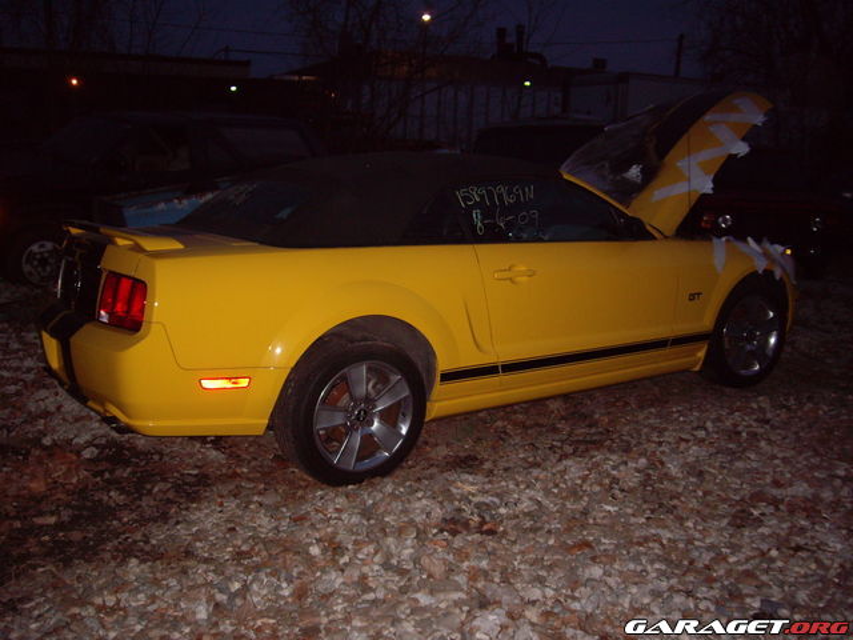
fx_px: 936
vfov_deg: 37.7
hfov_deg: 49.0
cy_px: 320
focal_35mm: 38
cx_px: 426
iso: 200
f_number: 2.7
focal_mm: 6.2
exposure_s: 1/40
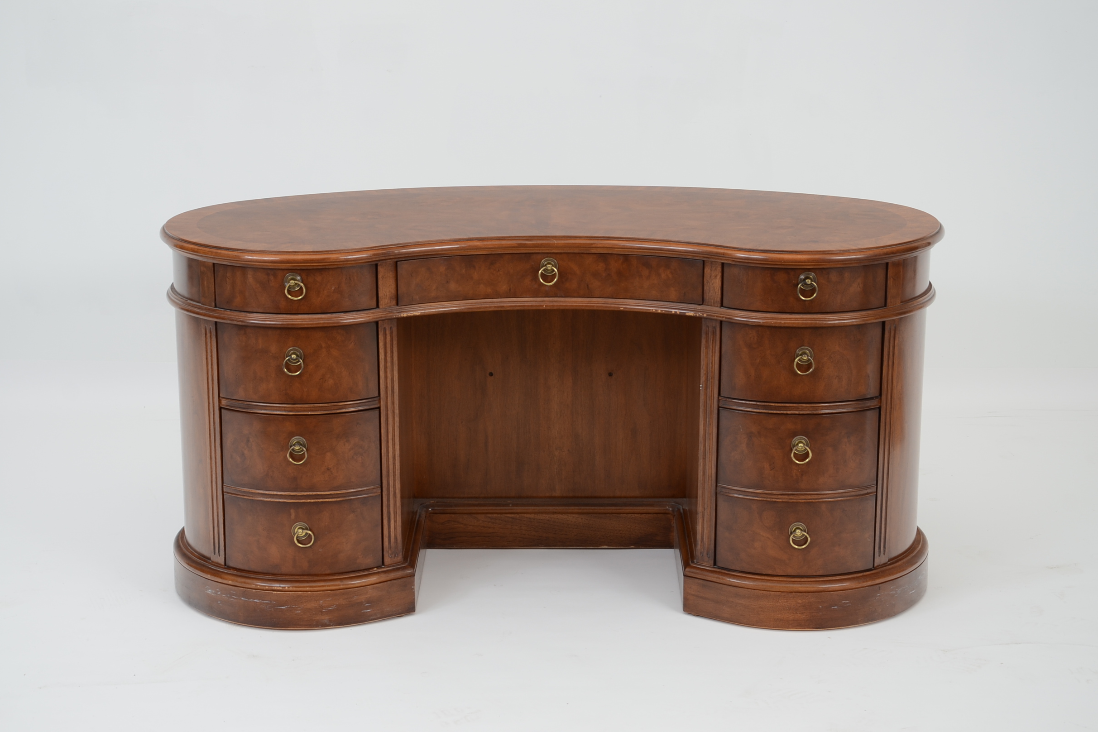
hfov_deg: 27.7
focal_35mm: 73
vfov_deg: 18.7
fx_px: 2226
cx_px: 544
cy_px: 369
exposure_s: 1/100
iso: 200
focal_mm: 48
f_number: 6.3
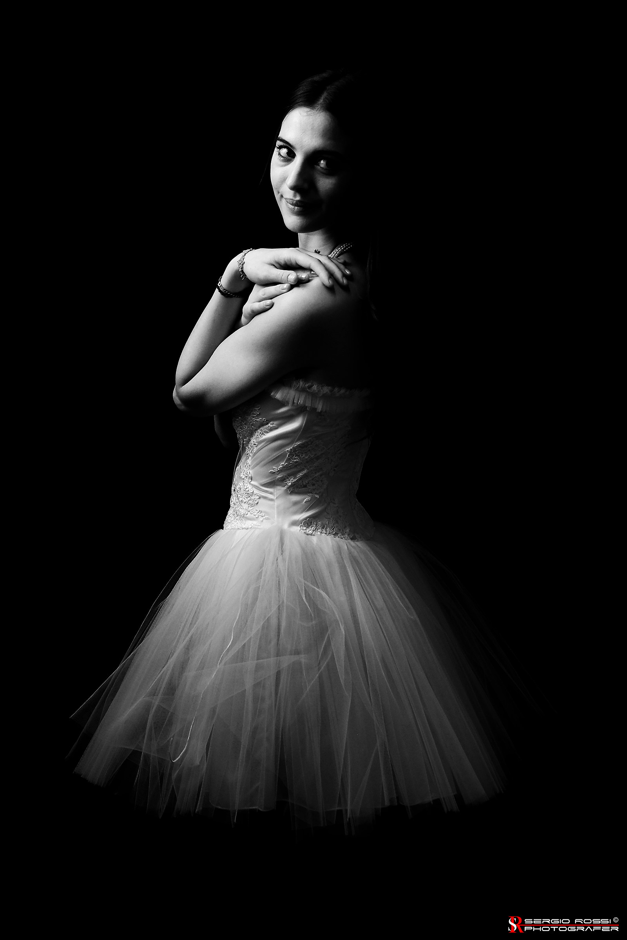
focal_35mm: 40
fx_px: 1045
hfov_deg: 33.4
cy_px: 470
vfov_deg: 48.5
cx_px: 314
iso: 800
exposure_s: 1/125
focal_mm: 26.5
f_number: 3.6
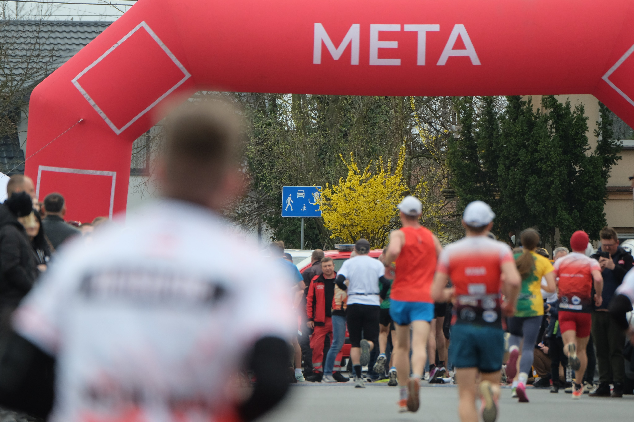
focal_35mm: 600
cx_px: 317
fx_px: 10566
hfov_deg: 3.4
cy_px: 211
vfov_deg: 2.3
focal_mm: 400
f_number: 6.4
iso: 400
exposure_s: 1/420
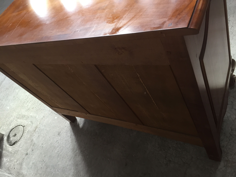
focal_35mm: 29
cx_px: 118
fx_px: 198
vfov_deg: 48.2
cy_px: 88
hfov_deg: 61.7
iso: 64
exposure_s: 1/33
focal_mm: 4.15
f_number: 2.2
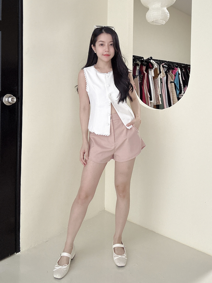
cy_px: 142
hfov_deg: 58.9
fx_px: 188
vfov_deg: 73.9
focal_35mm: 23
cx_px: 106
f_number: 1.9
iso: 160
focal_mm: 2.69
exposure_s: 1/60
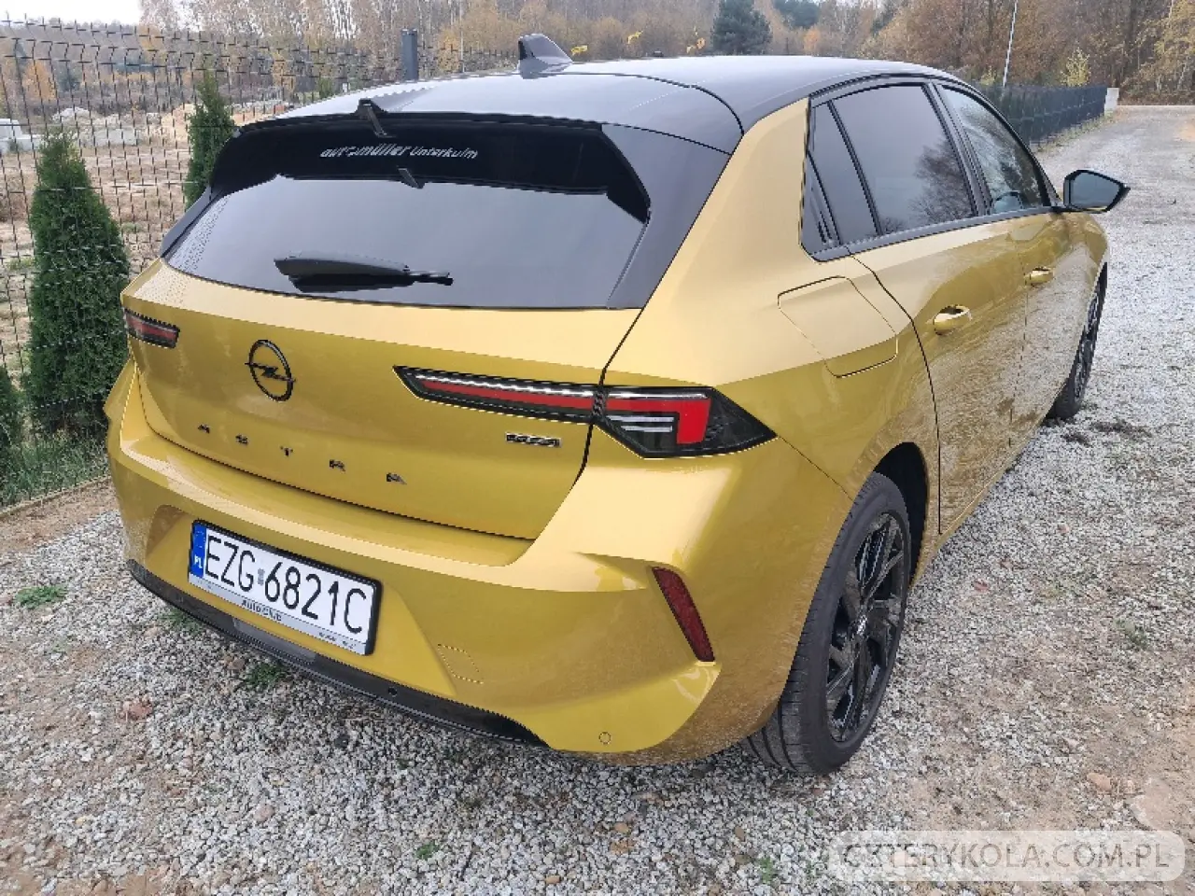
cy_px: 448
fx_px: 932
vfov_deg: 51.4
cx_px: 598
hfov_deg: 65.3
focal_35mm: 27
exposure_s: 1/60.2
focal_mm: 4
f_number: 1.8
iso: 50
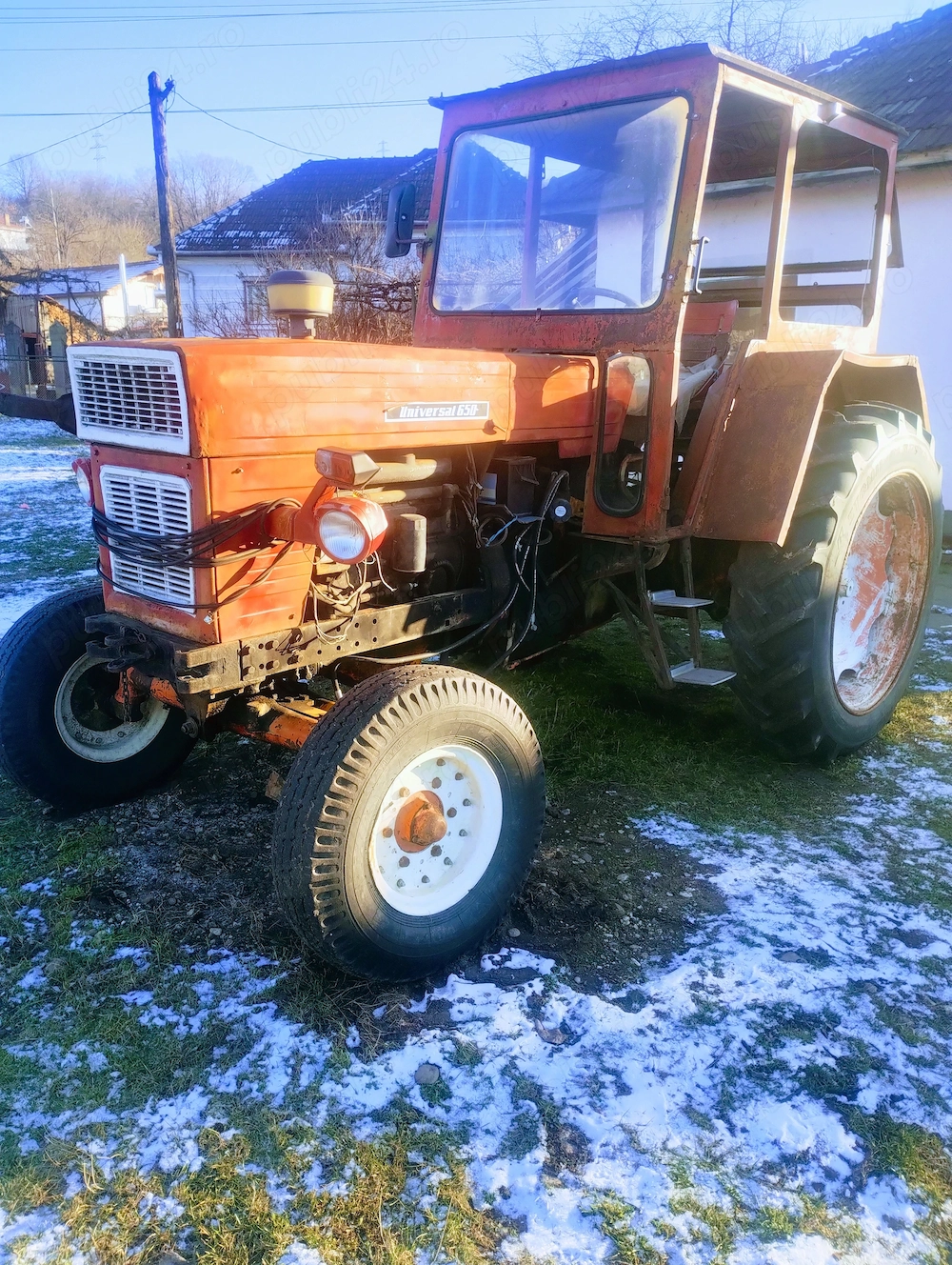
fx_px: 1024
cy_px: 632
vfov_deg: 63.4
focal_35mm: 28
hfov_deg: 49.9
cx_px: 476
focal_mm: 4.27
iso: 100
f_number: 1.8
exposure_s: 1/173
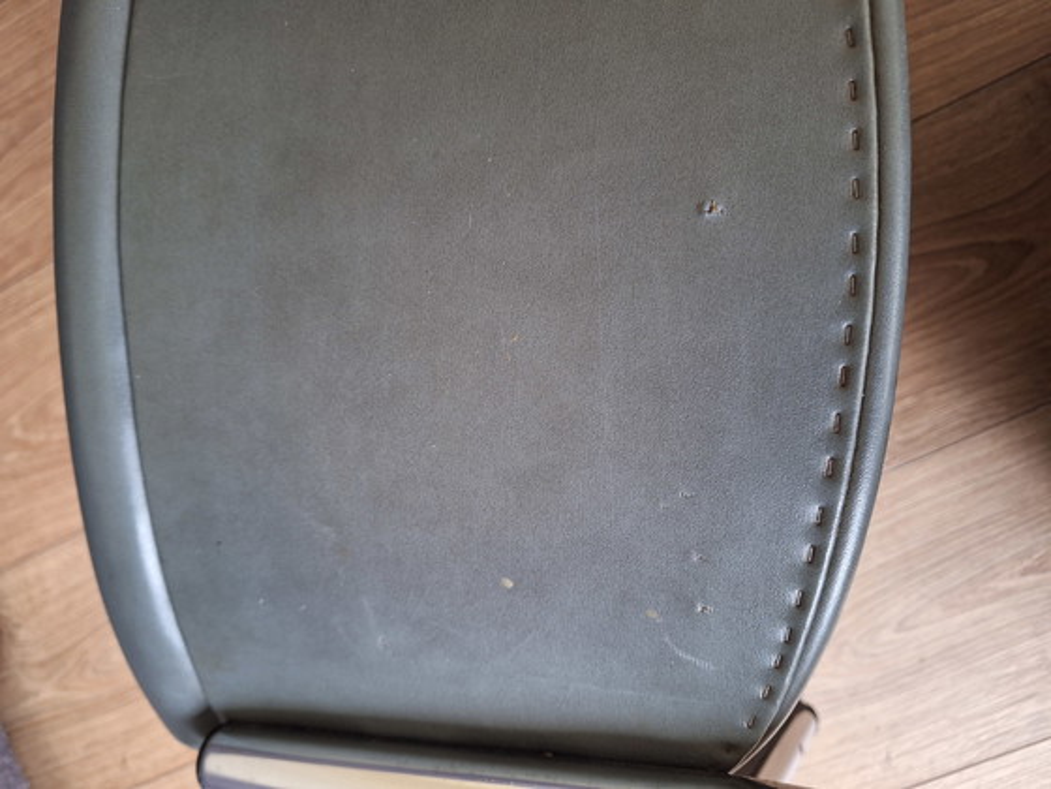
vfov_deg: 58.9
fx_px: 698
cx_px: 526
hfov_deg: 73.9
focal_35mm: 23
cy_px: 394
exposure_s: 1/25
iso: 320
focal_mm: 5.54
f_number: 1.8
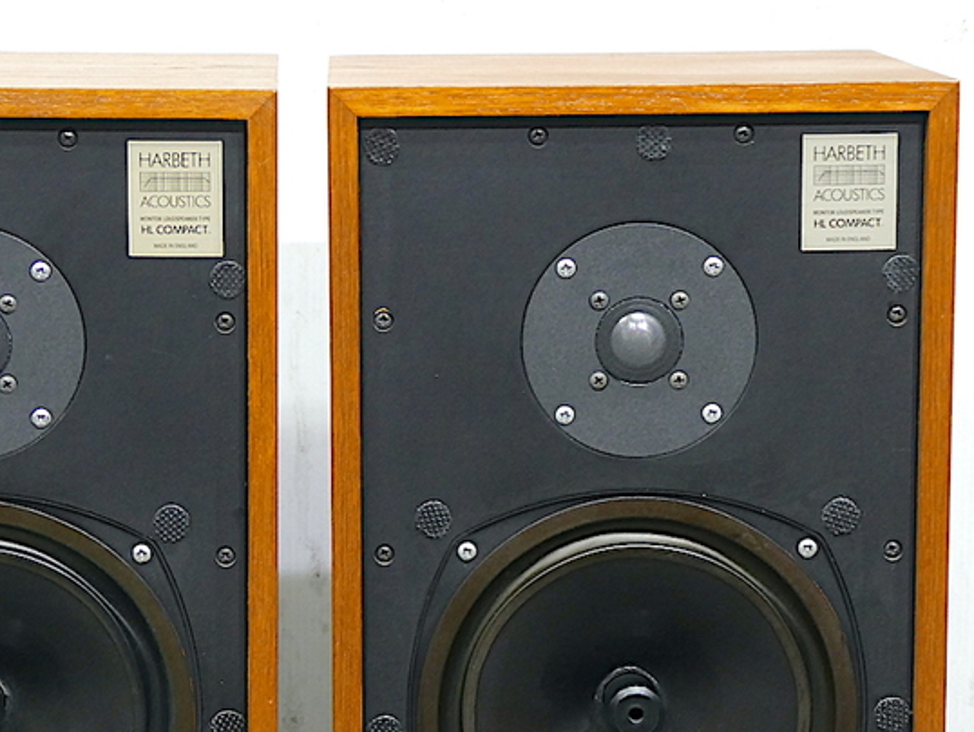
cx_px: 293
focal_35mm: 132
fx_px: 3716
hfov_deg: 14.9
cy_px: 643
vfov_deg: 11.2
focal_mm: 13.2
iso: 200
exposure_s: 1/4
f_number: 4.6
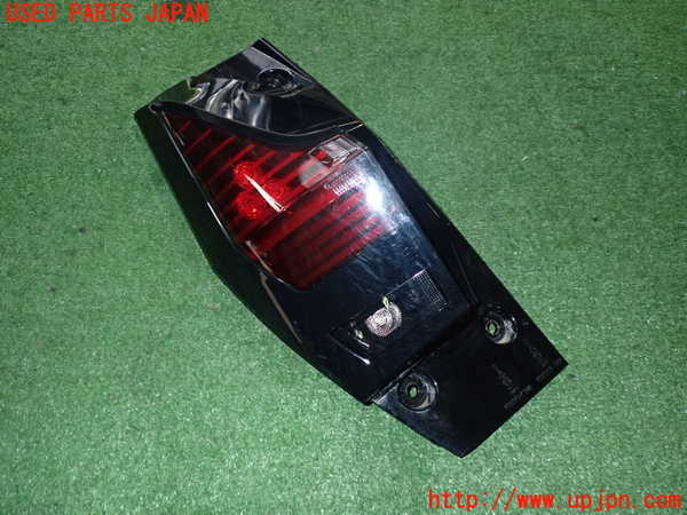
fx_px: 595
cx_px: 344
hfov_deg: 60.0
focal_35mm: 30
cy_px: 258
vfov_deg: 46.8
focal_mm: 5.4
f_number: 6.3
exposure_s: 1/30
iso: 400
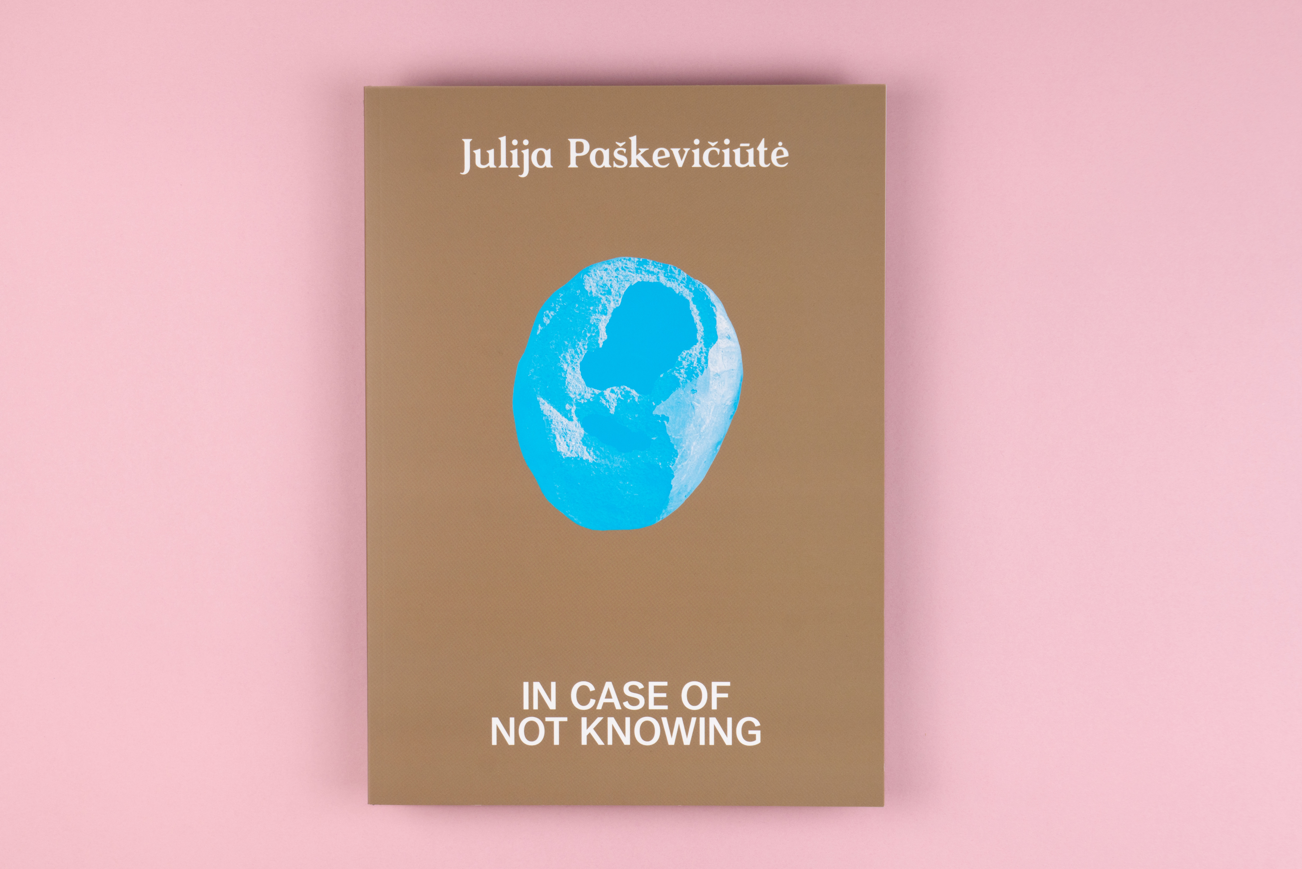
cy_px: 434
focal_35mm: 70
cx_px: 651
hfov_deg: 28.8
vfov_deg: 19.5
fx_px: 2532
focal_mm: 70
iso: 320
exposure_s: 1/60
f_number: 7.1
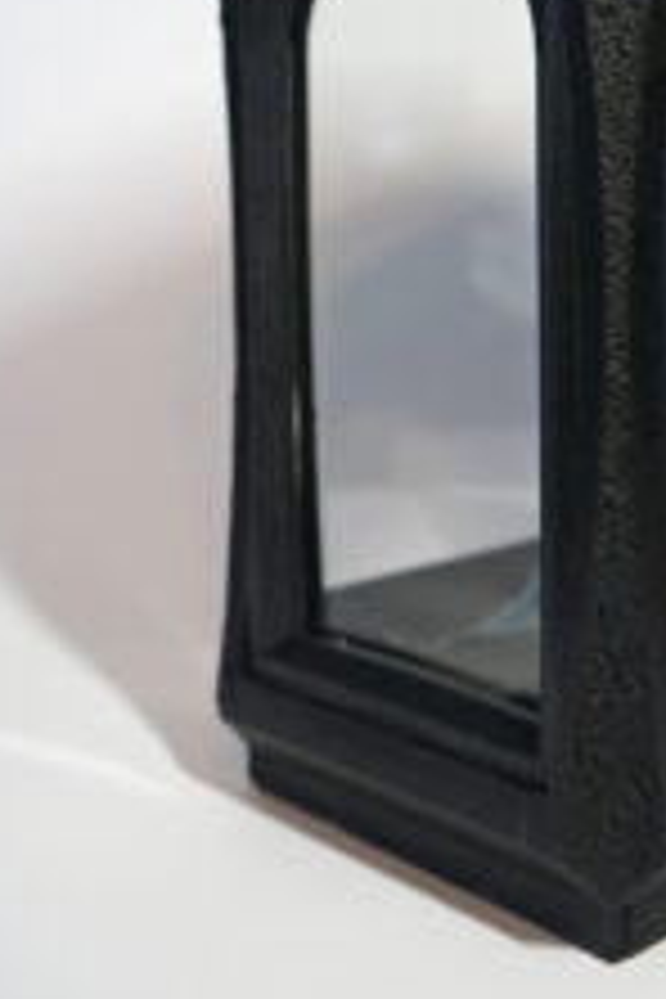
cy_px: 225
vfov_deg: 30.3
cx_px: 626
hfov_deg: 20.4
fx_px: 1804
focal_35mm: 65
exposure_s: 1/60
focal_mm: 32
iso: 500
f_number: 4
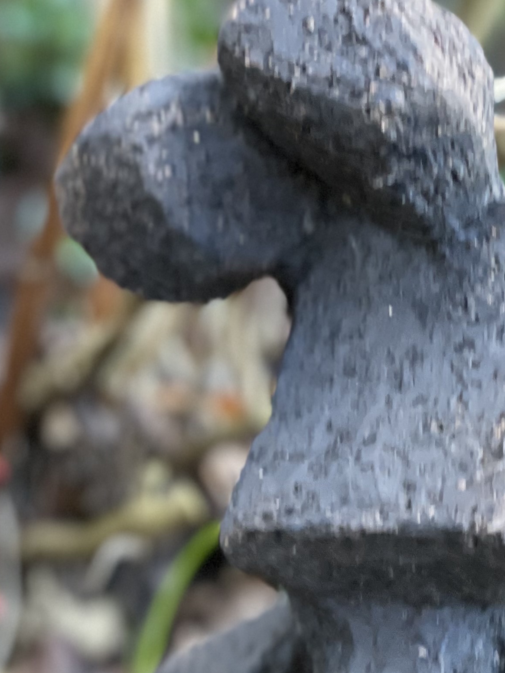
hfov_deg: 11.0
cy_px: 672
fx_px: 2626
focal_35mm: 135
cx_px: 359
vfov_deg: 14.4
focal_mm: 6
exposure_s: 1/88
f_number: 2
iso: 250
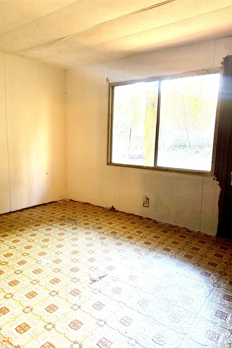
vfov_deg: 71.5
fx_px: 242
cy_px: 174
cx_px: 106
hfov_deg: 51.2
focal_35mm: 25
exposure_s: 1/60
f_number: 1.78
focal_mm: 6.76
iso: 250
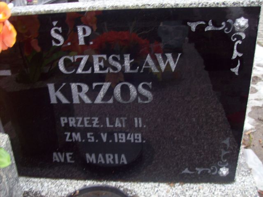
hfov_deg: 51.4
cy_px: 98
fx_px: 274
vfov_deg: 39.7
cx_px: 132
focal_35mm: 36
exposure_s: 1/64
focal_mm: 6
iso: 80
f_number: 2.7
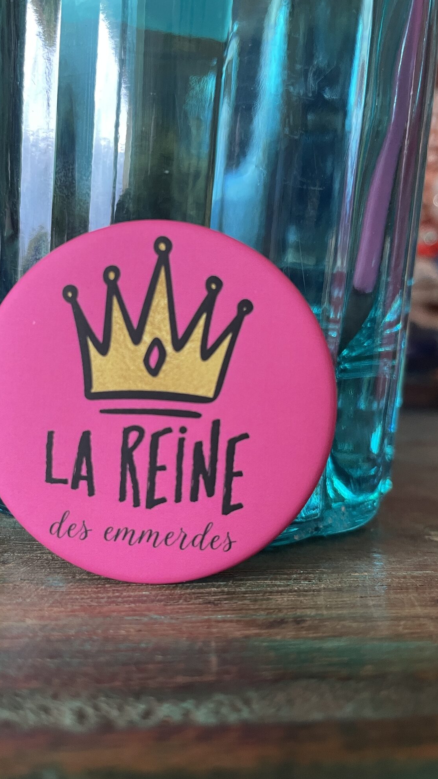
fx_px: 599
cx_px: 159
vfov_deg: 66.1
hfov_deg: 39.9
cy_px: 382
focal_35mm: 29
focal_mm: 4.2
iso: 250
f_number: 1.6
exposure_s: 1/60
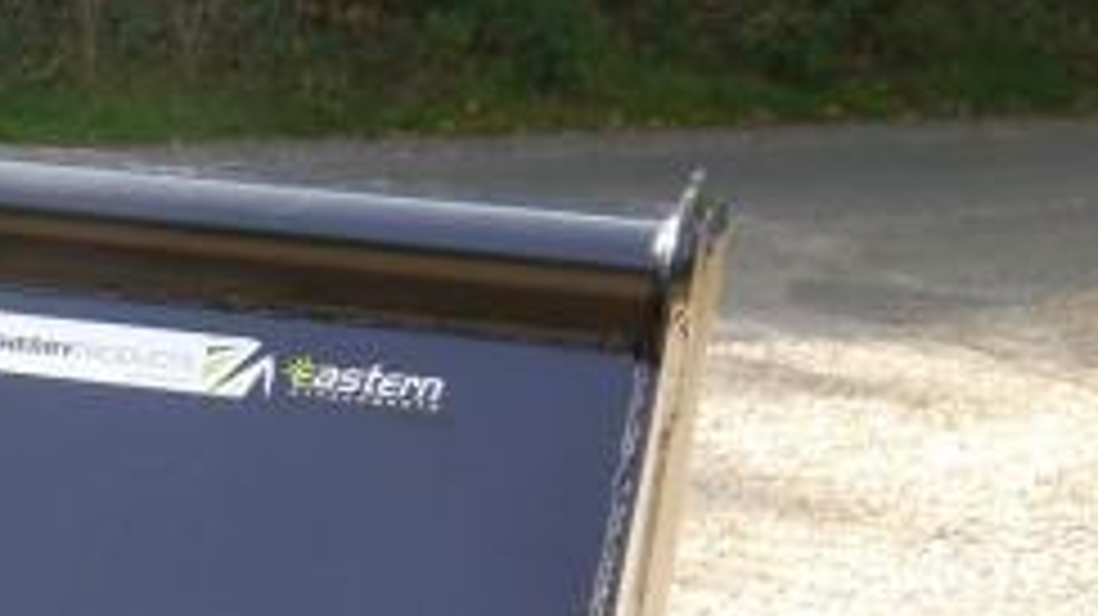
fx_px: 3725
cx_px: -770
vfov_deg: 9.2
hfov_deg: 15.0
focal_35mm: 128
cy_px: 917
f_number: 5
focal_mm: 14
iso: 160
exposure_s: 1/160
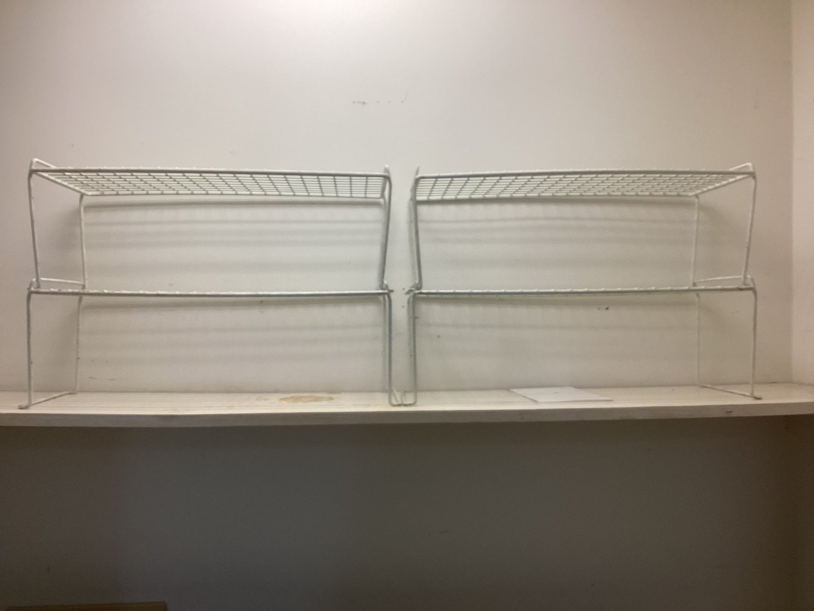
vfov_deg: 45.4
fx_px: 729
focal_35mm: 31
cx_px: 407
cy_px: 306
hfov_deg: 58.3
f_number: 2.4
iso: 100
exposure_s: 1/120
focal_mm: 3.3
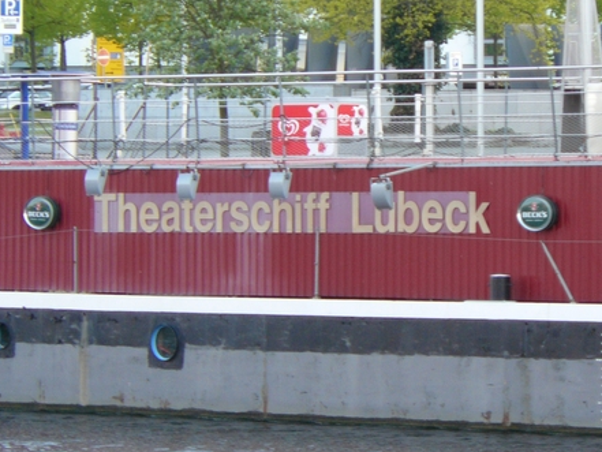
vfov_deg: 4.5
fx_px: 5775
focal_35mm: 332
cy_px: 179
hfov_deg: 6.0
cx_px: 403
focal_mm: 40.7
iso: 200
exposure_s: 1/50
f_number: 3.3
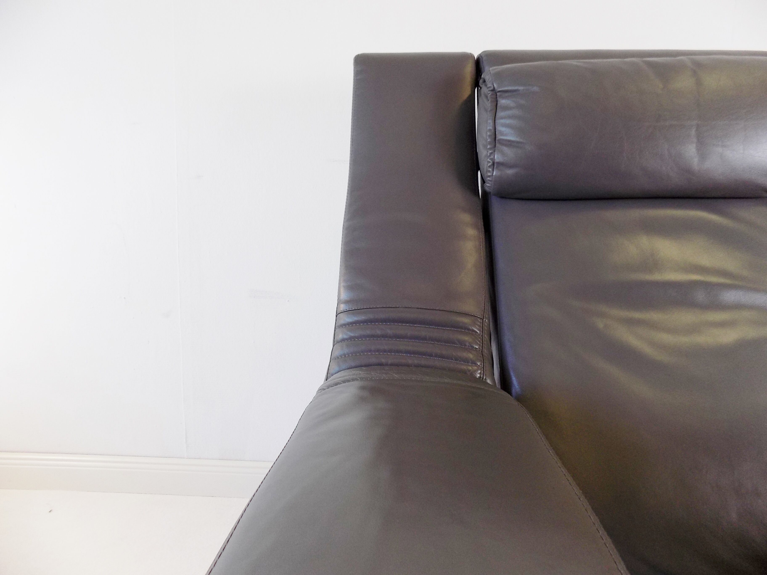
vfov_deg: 58.9
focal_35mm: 23
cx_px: 384
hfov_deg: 73.9
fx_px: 510
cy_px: 288
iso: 125
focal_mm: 4
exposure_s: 1/30
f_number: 3.1
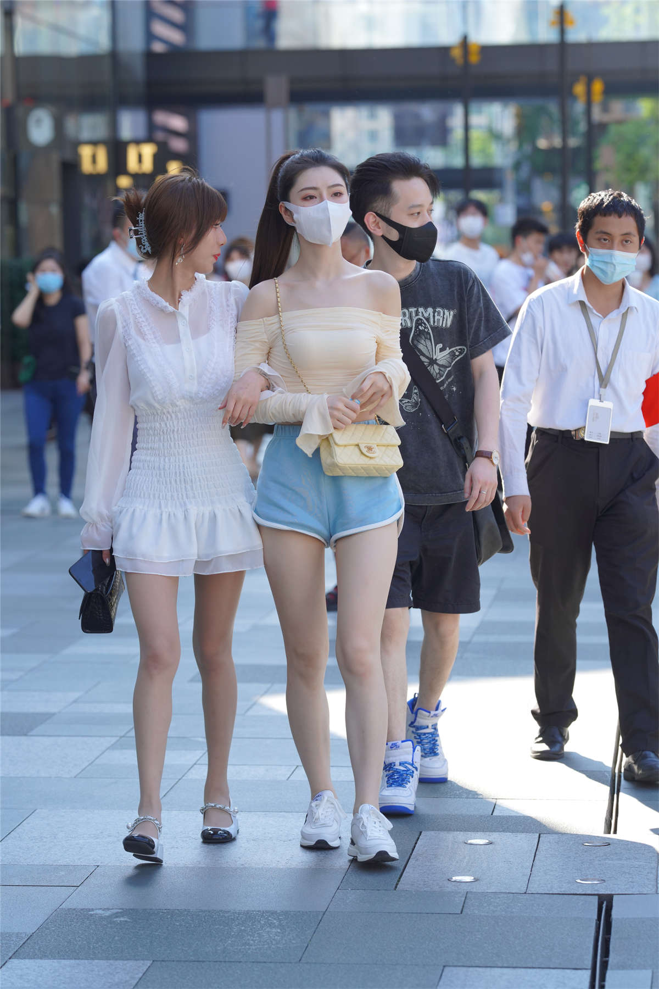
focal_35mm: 135
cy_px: 494
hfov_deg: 10.2
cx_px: 330
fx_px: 3707
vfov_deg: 15.2
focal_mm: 135
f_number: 4.5
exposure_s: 1/640
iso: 640
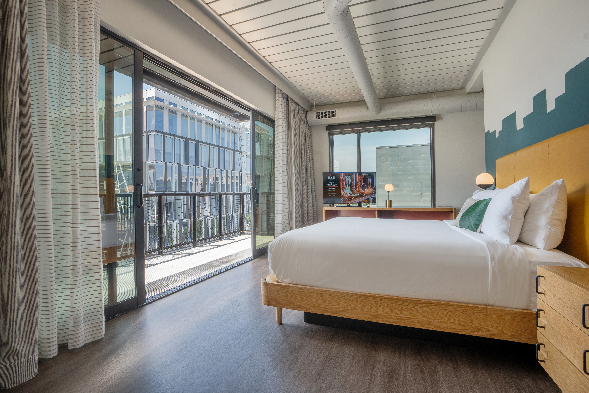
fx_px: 262
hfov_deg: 96.7
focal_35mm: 16
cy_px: 196
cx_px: 294
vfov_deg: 73.7
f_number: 11
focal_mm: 16
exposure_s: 1/160
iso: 160
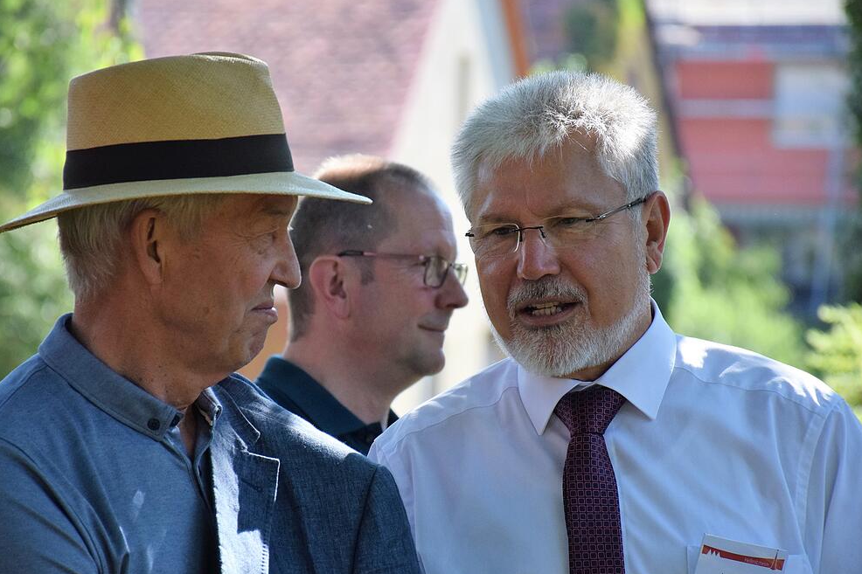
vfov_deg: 6.0
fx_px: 5506
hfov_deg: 9.0
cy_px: 309
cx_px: 414
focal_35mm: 230
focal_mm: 140
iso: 800
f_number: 5.6
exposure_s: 1/1000
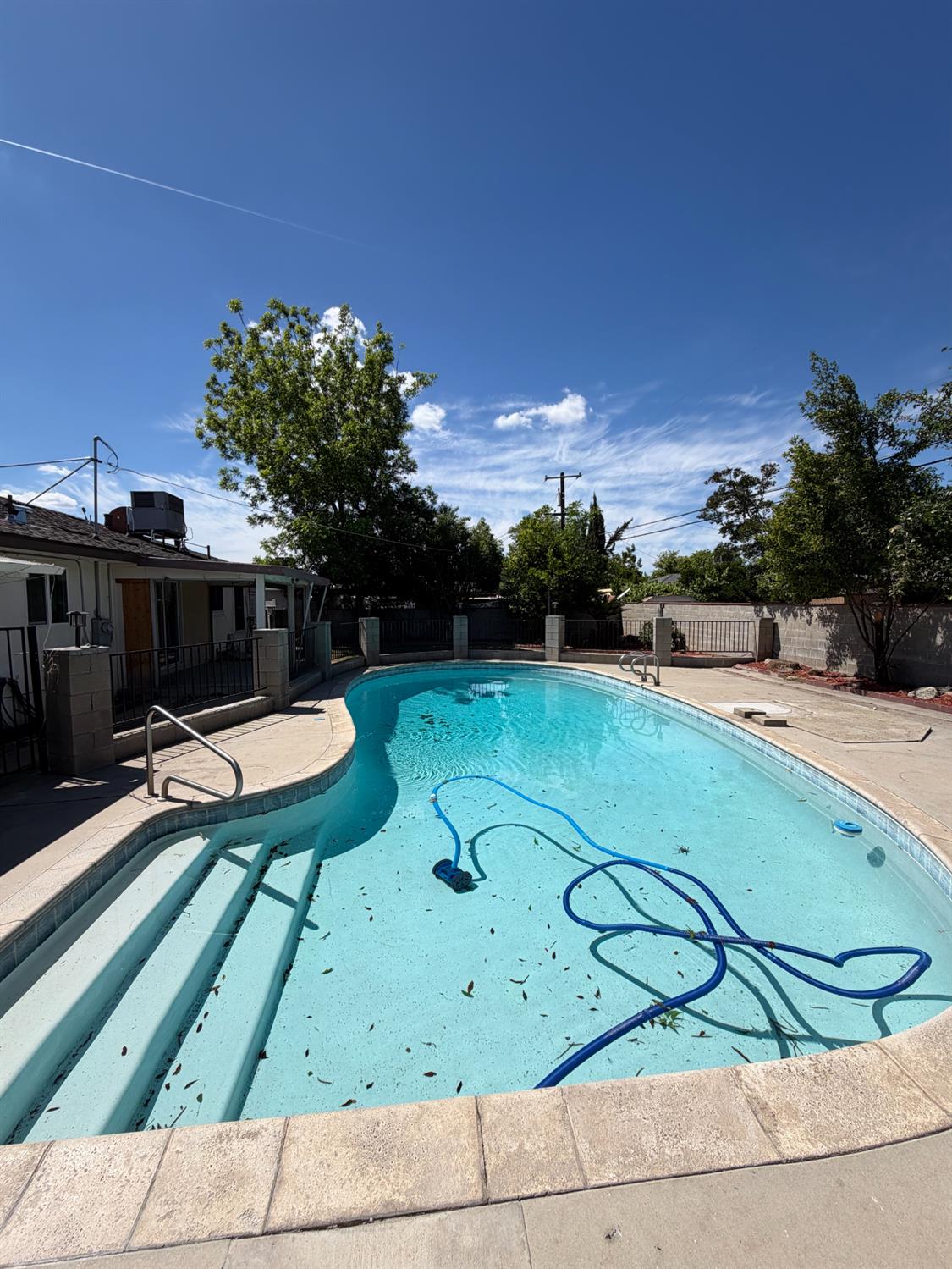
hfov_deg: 85.7
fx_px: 513
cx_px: 476
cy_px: 634
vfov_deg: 102.0
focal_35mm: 14
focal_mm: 2.22
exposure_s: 1/1399
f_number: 2.2
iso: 20
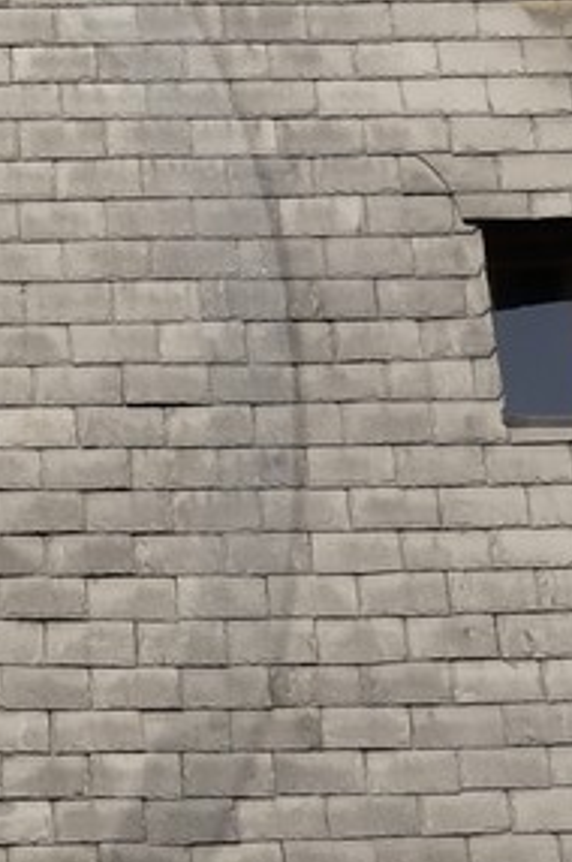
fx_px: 6206
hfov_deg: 5.2
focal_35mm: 260
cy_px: 449
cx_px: -635
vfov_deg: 7.9
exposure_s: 1/200
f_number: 8.5
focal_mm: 31
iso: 100
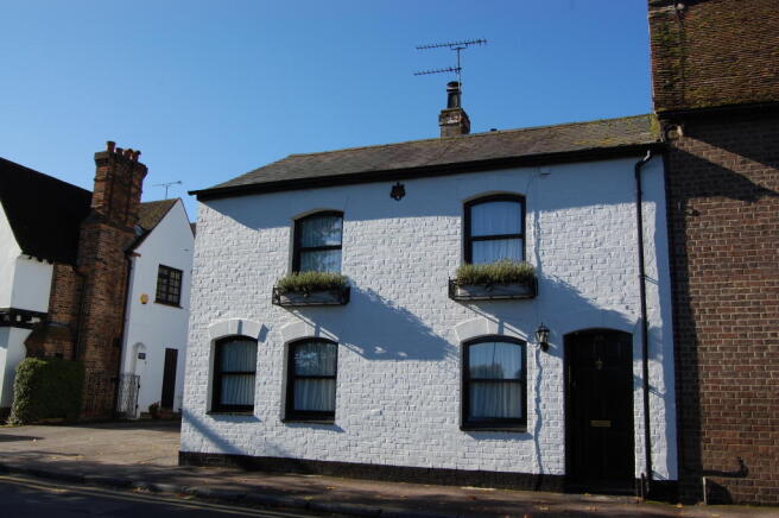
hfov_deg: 62.0
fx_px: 649
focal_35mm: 30
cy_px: 259
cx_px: 390
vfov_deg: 43.5
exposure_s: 1/320
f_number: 9
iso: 200
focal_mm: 20
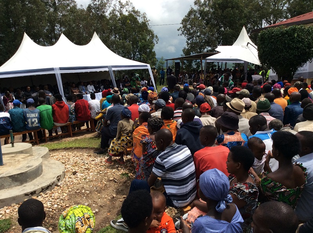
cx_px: 156
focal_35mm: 32
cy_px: 116
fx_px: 289
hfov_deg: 56.9
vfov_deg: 44.0
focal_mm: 3.3
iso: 32
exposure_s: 1/1789
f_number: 2.4
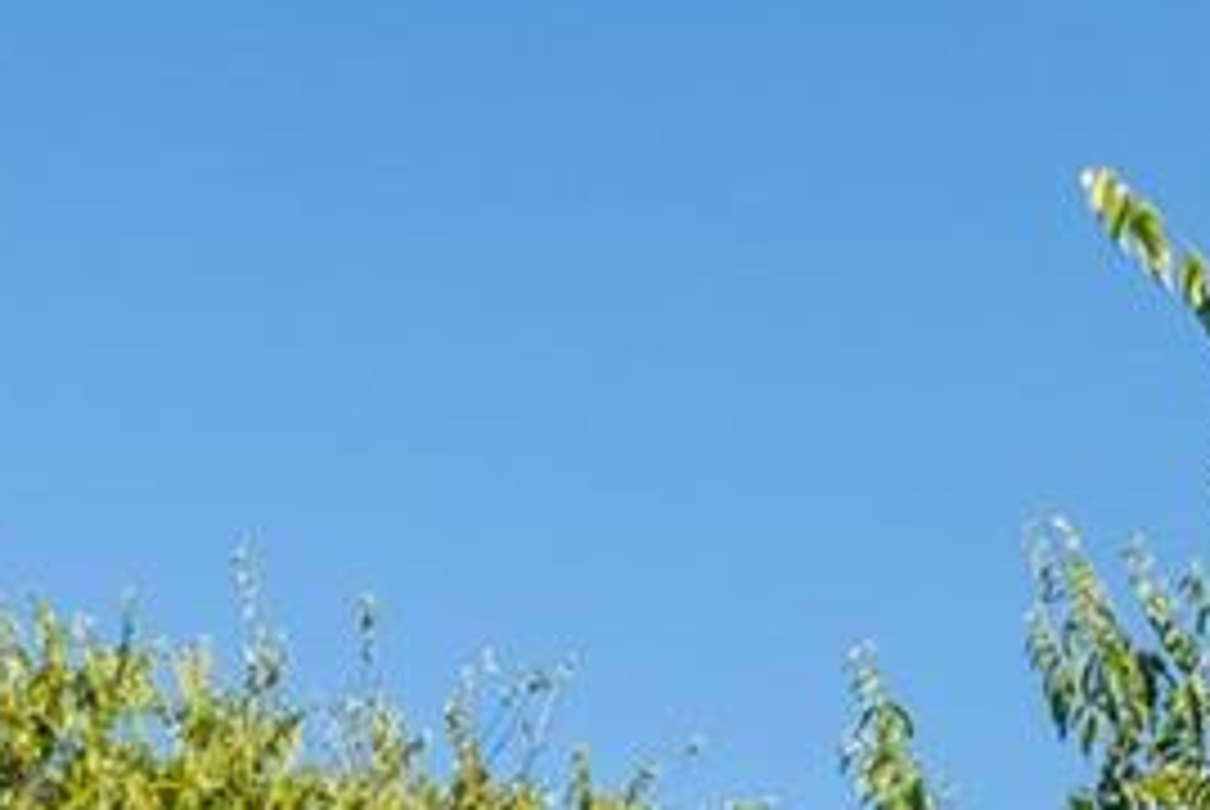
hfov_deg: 17.9
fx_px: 3836
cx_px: 445
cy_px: 2374
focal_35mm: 114
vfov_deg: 9.6
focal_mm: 10
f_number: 4
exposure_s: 1/800
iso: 200
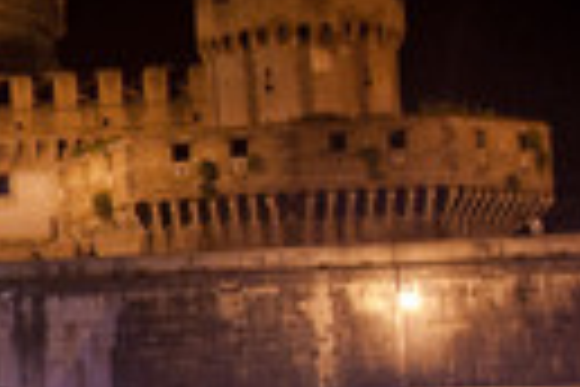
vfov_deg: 8.2
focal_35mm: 168
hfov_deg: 10.5
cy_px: 202
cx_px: -832
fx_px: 2706
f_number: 3.5
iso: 100
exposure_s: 1/2
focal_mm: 18
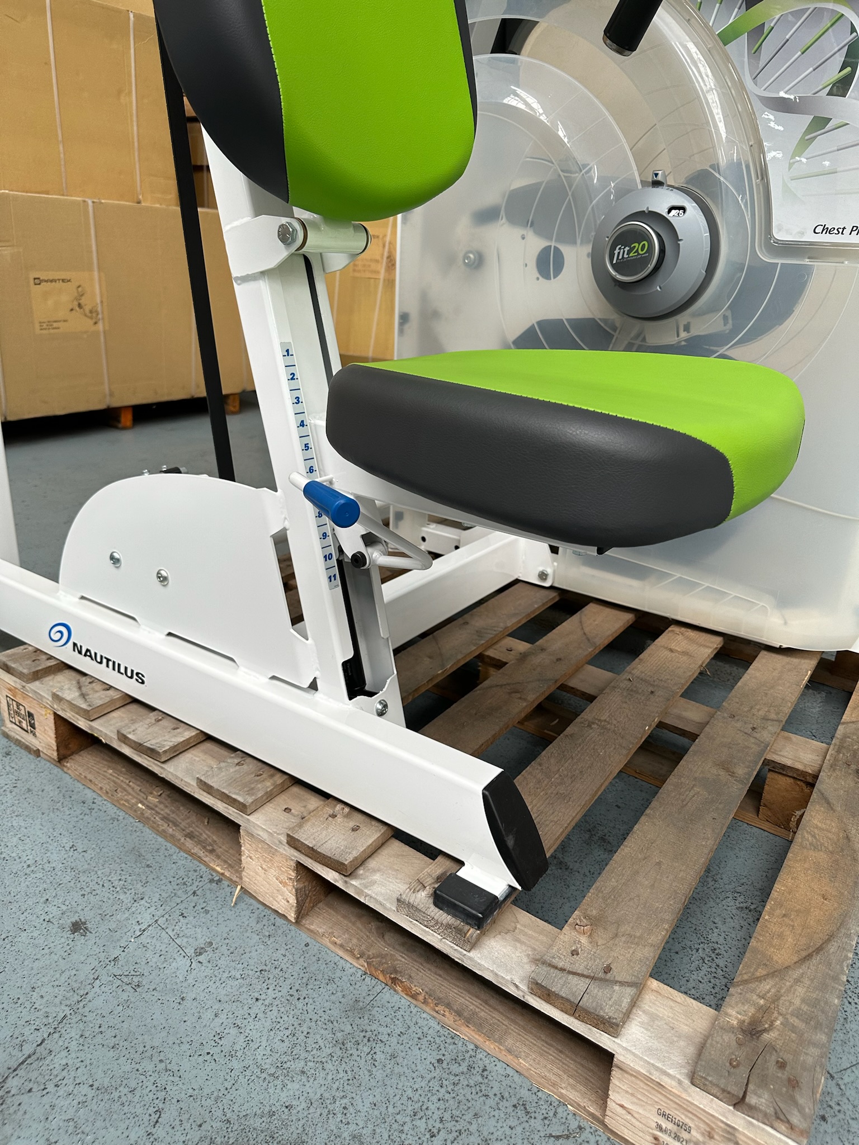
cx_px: 430
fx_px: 794
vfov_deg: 71.6
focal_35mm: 24
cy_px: 572
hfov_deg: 56.8
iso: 125
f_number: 1.78
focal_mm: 6.86
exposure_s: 1/100
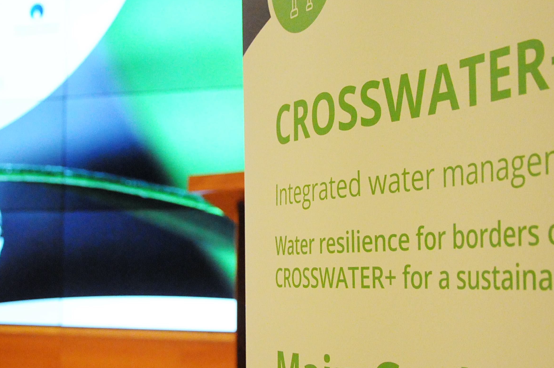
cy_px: 205
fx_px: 1014
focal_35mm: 66
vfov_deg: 20.5
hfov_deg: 30.5
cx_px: 290
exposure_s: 1/250
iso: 3200
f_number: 3.8
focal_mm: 24
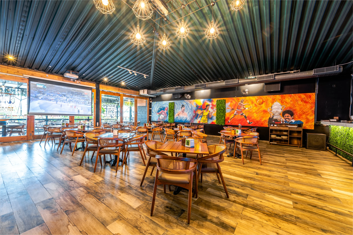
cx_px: 176
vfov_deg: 81.1
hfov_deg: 104.3
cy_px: 118
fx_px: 137
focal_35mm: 14
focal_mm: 14
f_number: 11
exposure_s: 2
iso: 100
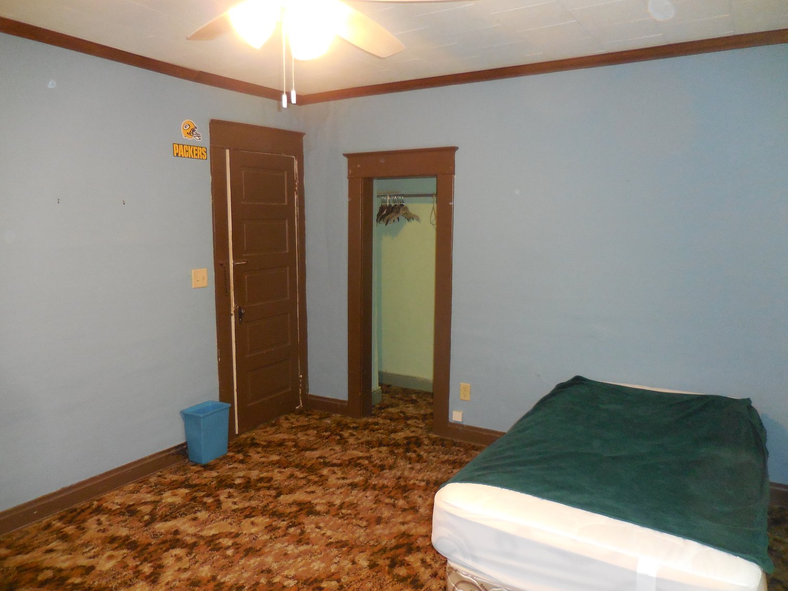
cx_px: 394
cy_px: 296
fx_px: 569
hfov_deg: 69.4
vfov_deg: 54.9
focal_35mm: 25
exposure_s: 1/25
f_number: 3.3
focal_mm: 4.5
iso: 500
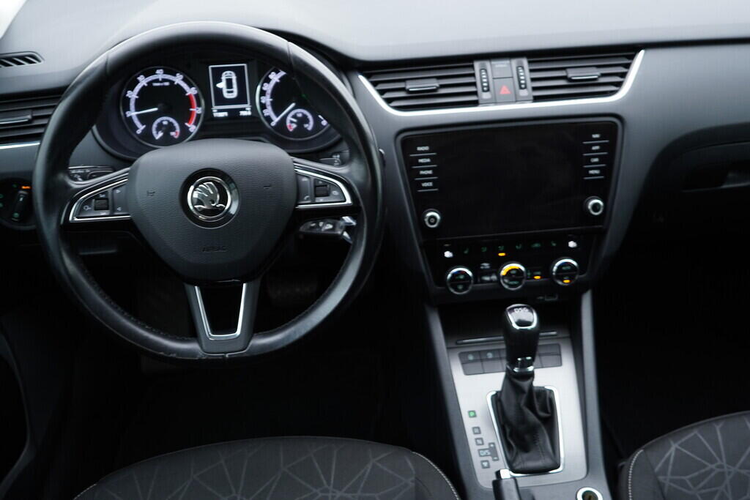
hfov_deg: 53.1
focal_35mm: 36
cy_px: 250
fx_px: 750
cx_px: 375
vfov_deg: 36.9
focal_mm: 24
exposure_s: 1/40
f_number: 2.8
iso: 250
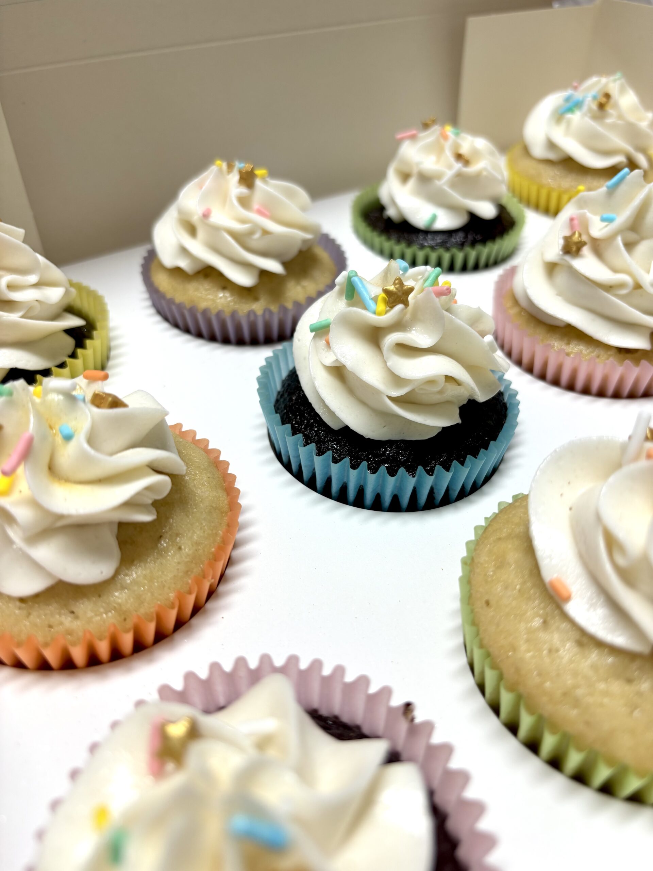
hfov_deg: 53.1
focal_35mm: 26
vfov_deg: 67.3
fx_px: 654
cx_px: 326
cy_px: 436
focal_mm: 5.96
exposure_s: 1/100
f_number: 1.6
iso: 50
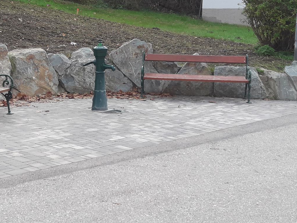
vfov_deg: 27.4
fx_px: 455
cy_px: 81
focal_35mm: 53
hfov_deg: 35.4
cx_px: 78
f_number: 1.9
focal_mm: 3.7
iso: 40
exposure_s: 1/286
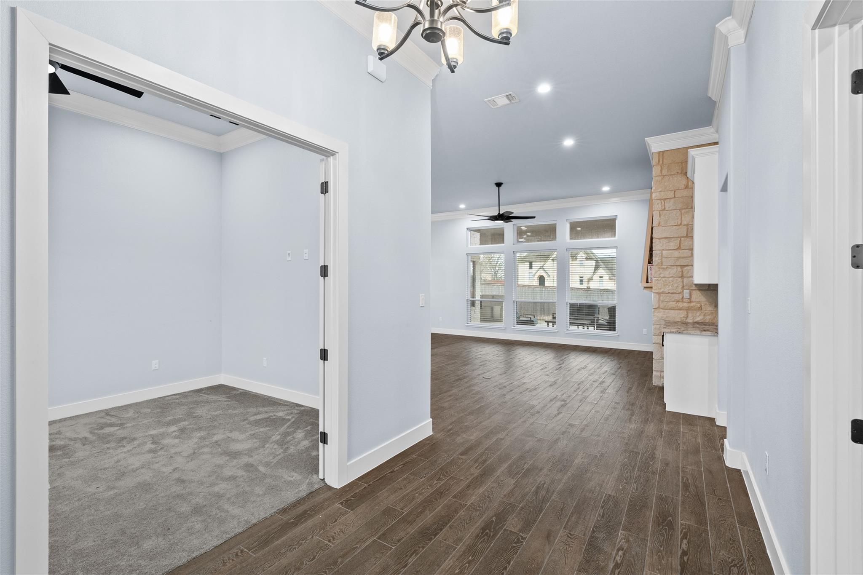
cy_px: 288
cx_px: 432
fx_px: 383
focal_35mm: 16
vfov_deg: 73.7
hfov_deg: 96.7
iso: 640
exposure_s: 1/2
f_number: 9
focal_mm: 16
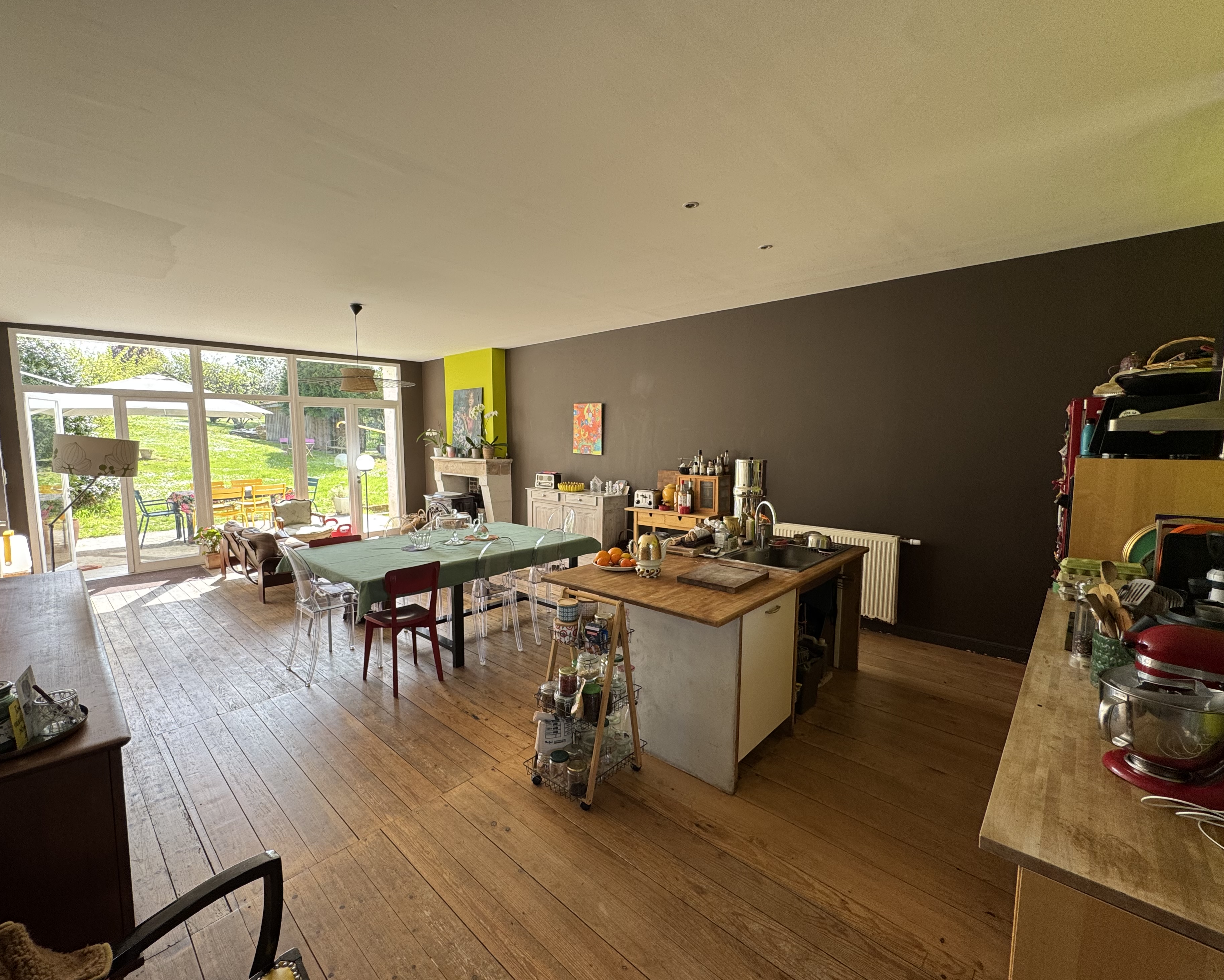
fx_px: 543
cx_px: 582
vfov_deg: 84.0
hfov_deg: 96.7
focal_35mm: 15
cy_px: 487
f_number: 2.2
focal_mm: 2.22
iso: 64
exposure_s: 1/99
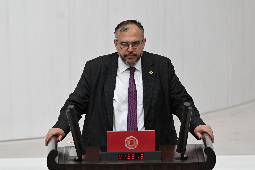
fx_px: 4249
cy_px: 85
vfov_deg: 2.3
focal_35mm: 600
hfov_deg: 3.4
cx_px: 128
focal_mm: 400
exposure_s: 1/320
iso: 1600
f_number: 4
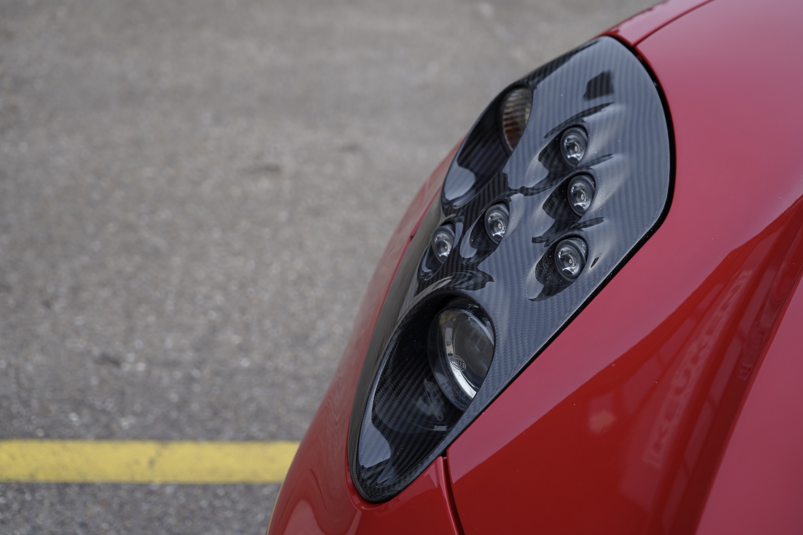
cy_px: 270
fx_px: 1584
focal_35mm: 71
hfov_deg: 28.5
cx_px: 402
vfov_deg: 19.2
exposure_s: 1/160
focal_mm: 70
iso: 160
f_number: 5.6
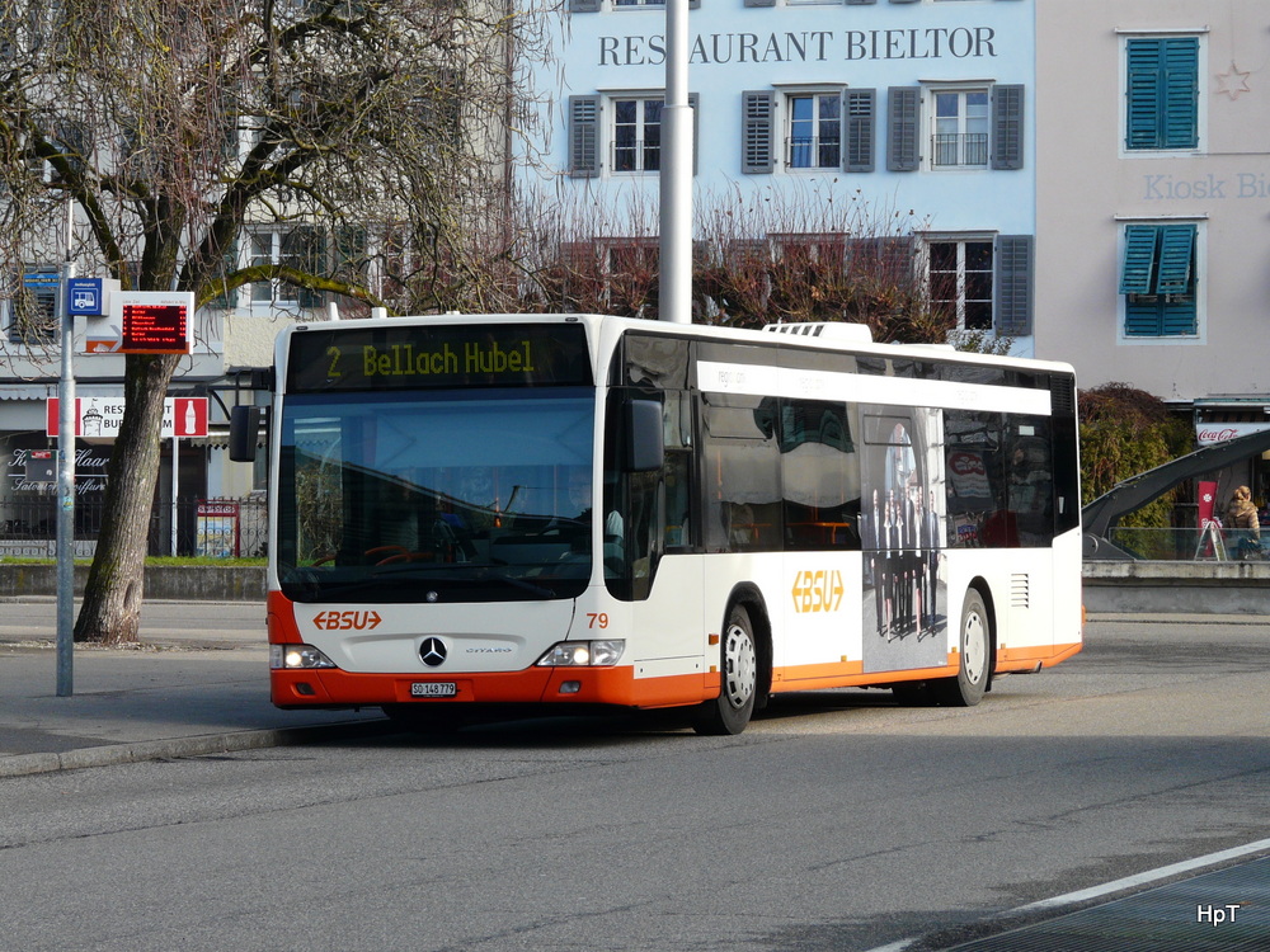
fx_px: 5430
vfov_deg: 10.0
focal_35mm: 148
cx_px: 635
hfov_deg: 13.3
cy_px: 476
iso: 100
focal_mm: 24.4
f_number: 4
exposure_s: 1/250
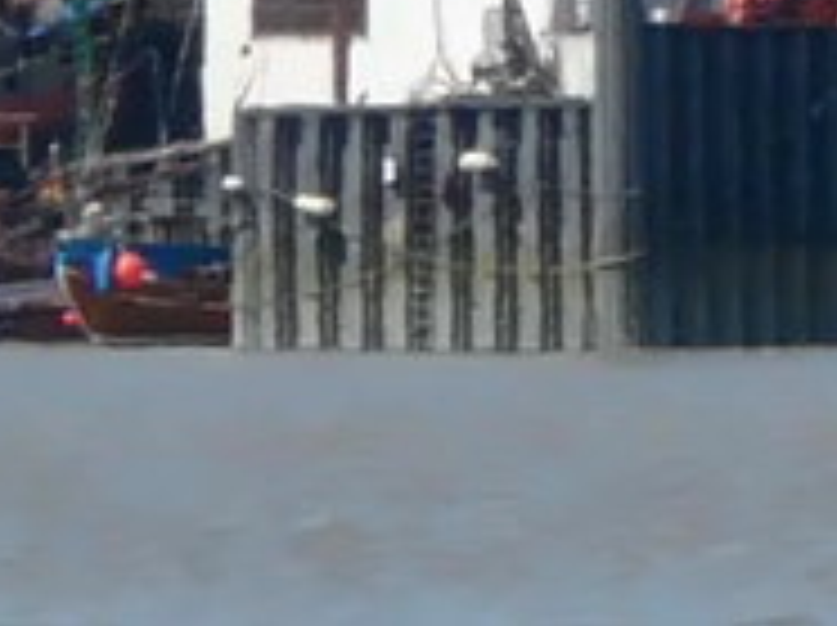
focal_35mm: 924
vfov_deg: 1.6
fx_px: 22313
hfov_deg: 2.1
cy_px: -45
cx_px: -58
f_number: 6.3
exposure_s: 1/500
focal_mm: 70.5
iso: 100
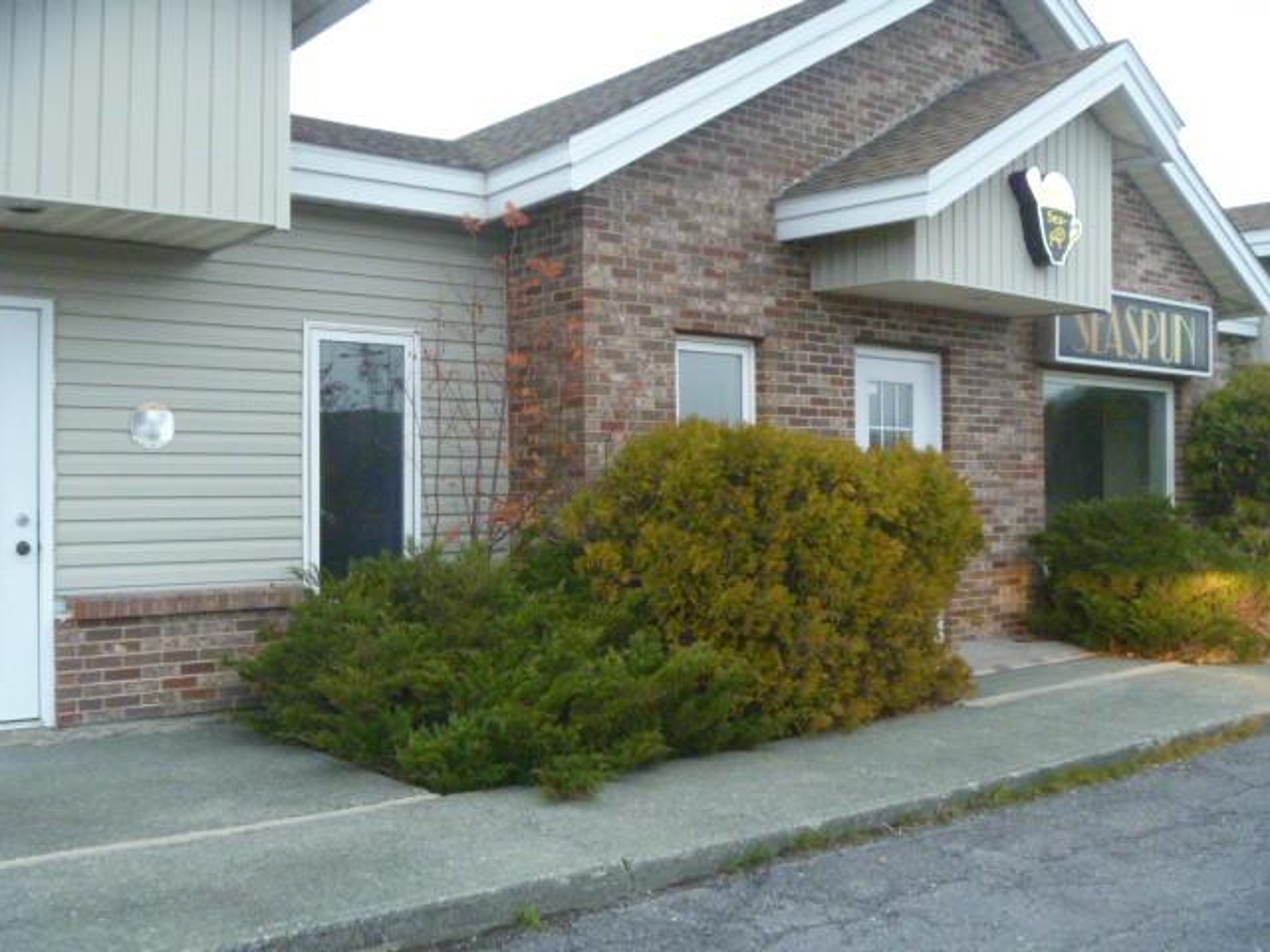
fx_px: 1284
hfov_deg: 52.6
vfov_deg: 40.7
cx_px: 635
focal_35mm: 35
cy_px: 476
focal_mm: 6.3
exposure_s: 1/60
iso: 800
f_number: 3.5
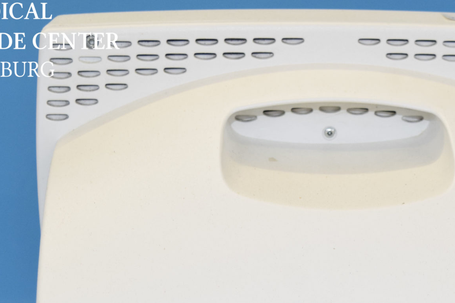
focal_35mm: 113
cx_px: 355
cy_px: 334
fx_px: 1428
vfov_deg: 11.9
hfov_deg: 18.0
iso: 1000
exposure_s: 1/90
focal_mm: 34
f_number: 5.6
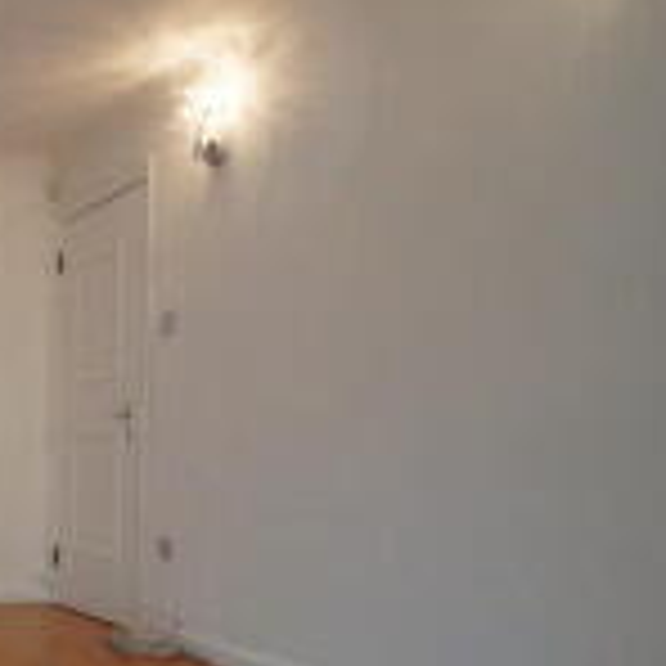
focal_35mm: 41
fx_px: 892
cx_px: -328
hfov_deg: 27.9
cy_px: 484
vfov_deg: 40.0
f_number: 8
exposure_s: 1/50
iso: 1600
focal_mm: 10
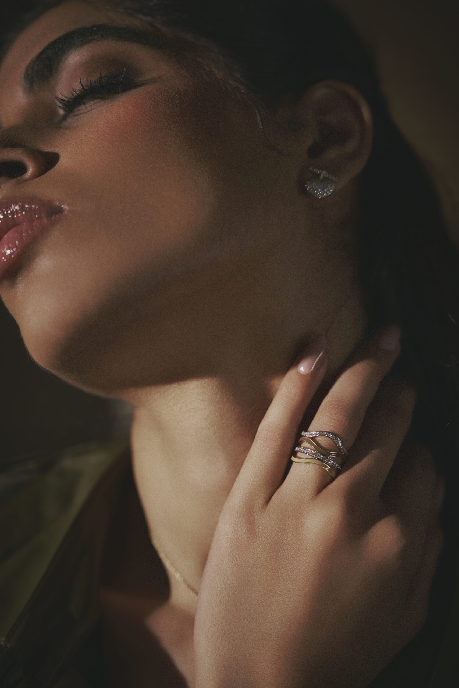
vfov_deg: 38.9
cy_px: 344
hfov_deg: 26.5
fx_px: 975
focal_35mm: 51
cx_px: 230
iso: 250
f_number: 3.2
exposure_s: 1/250
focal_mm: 51
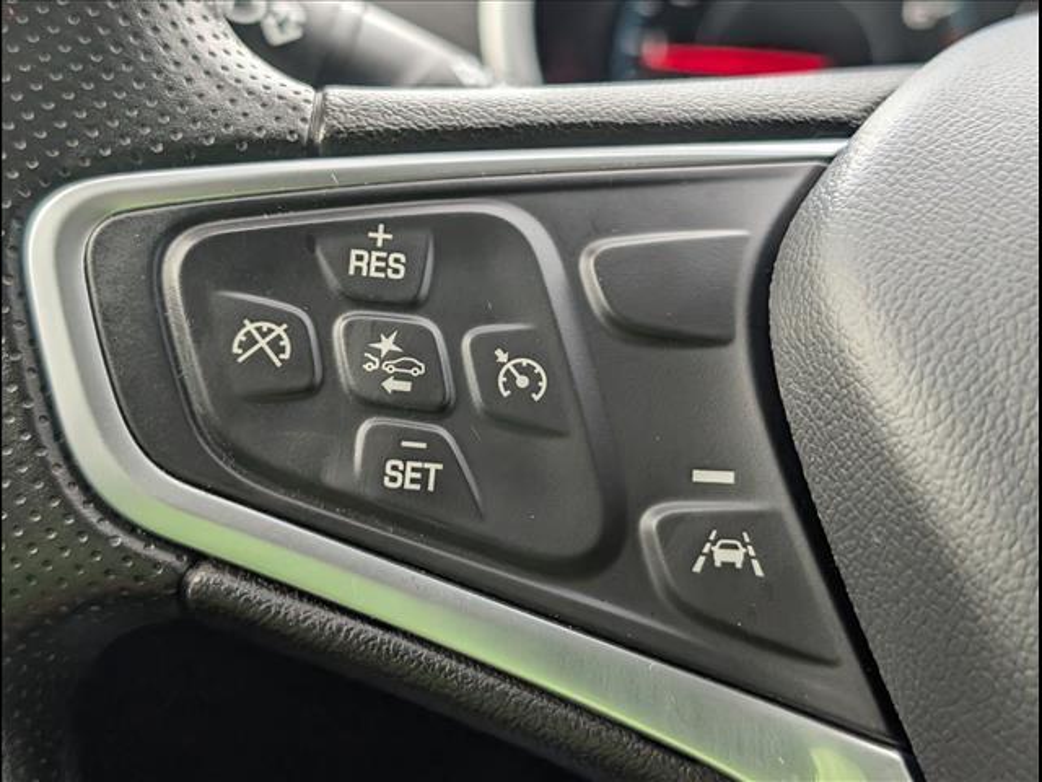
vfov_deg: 29.7
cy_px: 391
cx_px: 521
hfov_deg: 38.9
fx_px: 1475
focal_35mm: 49
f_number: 1.68
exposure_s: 1/588
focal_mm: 6.9
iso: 526
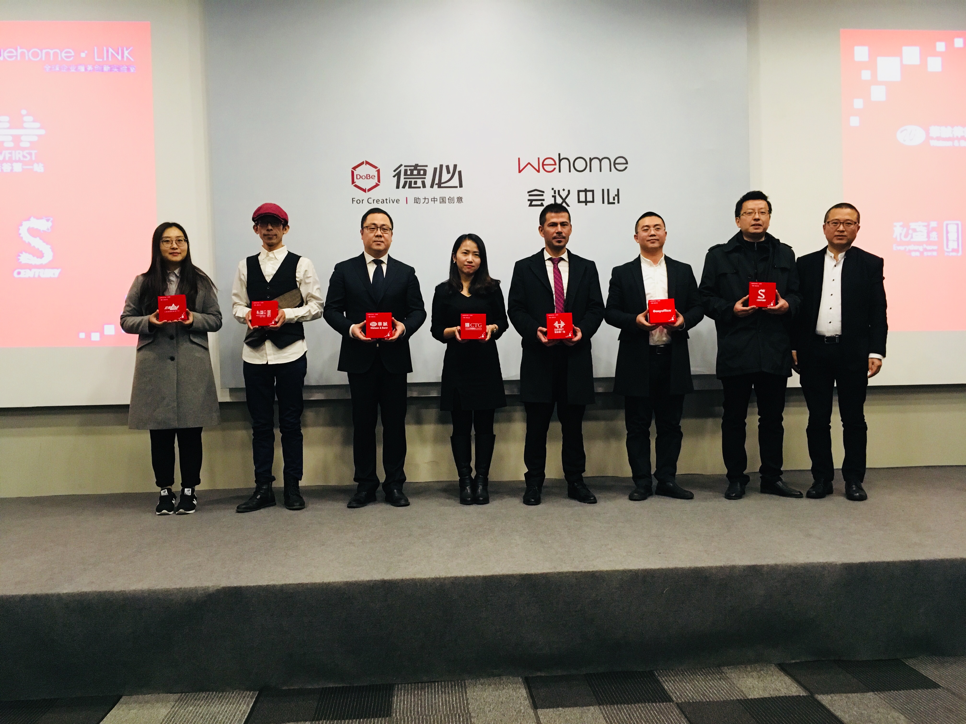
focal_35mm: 29
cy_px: 362
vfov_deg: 48.2
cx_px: 483
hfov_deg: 61.7
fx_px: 809
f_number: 2.2
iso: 200
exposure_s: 1/33
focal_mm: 4.15
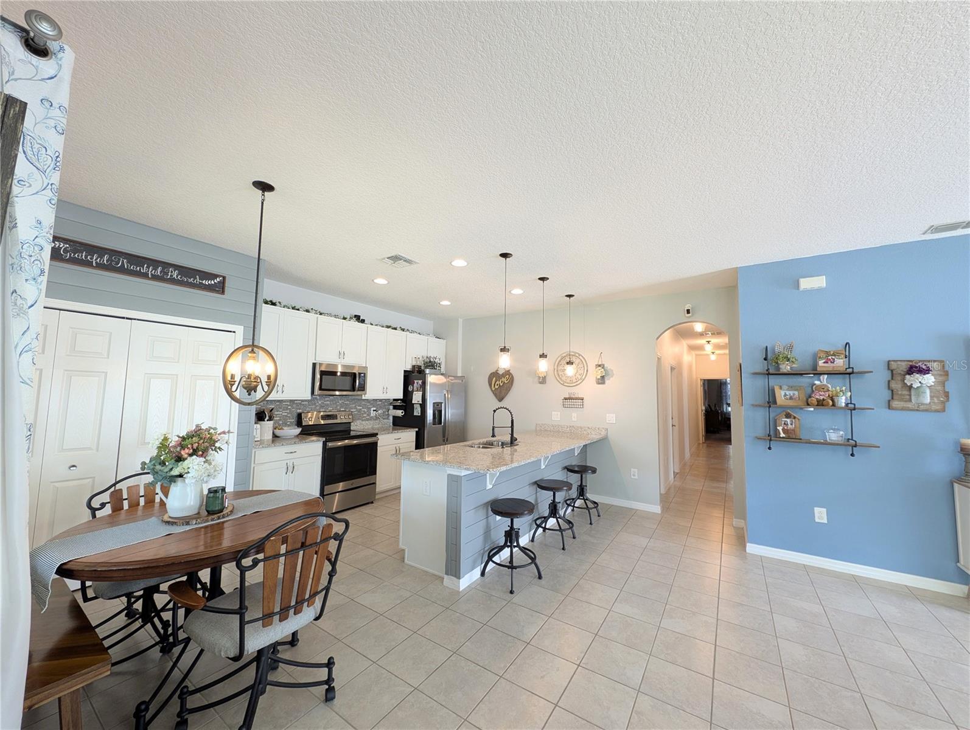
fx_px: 337
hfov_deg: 110.5
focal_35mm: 12
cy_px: 365
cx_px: 485
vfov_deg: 94.6
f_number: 1.95
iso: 53
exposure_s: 1/24
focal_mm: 2.23
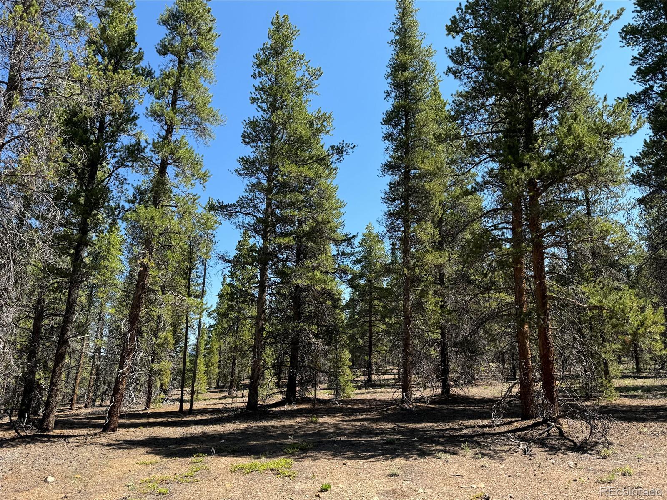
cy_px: 250
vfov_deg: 56.8
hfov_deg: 71.6
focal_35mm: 24
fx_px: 462
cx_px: 334
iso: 80
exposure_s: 1/1597
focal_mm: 6.76
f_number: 1.78
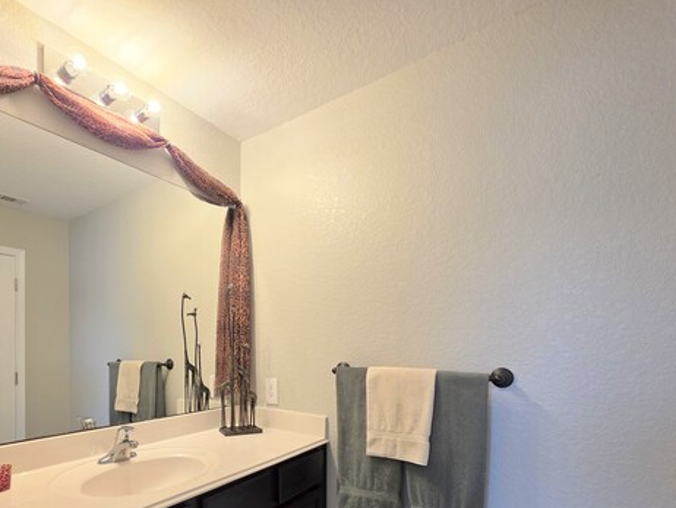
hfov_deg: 86.9
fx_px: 352
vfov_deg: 69.2
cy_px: 347
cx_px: 278
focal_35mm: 18
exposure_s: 1/120
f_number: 1.9
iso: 200
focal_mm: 2.2
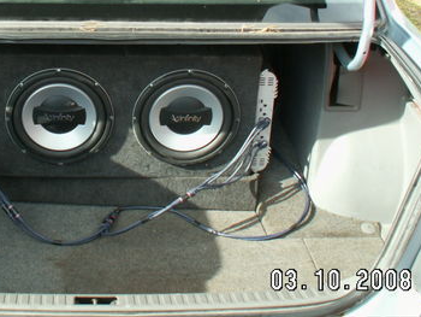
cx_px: 90
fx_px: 779
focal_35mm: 64
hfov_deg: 29.6
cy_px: 47
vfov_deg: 22.5
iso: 50
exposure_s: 1/30
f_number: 5
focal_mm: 5.86
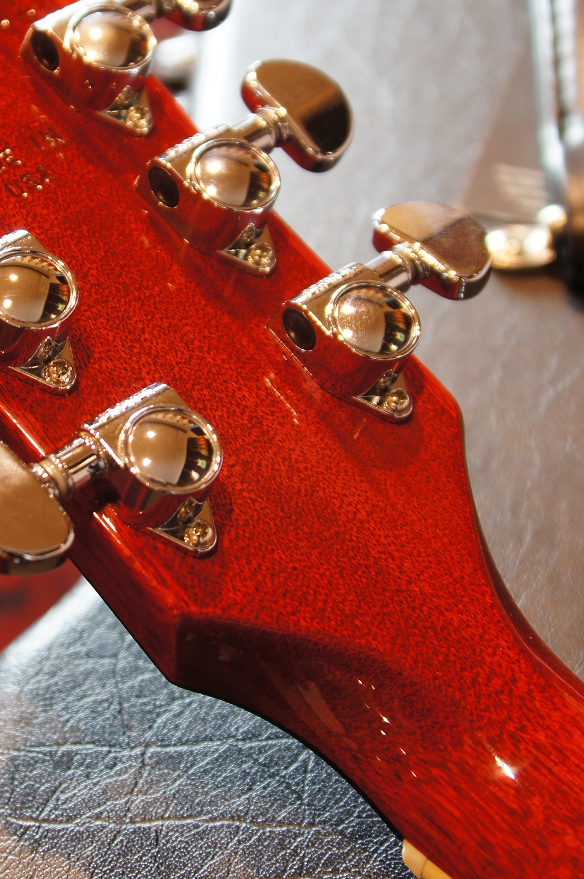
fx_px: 1732
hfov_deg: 19.0
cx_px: 130
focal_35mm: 71
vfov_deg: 28.4
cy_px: 374
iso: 100
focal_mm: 30
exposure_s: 1/5
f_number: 4.5
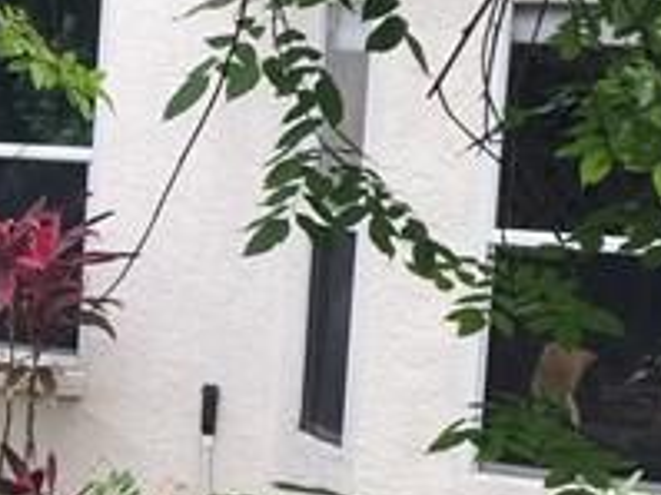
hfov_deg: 12.3
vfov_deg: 9.9
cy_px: 462
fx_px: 2843
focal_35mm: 149
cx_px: -465
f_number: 2.2
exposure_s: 1/40
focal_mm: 4.15
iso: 40
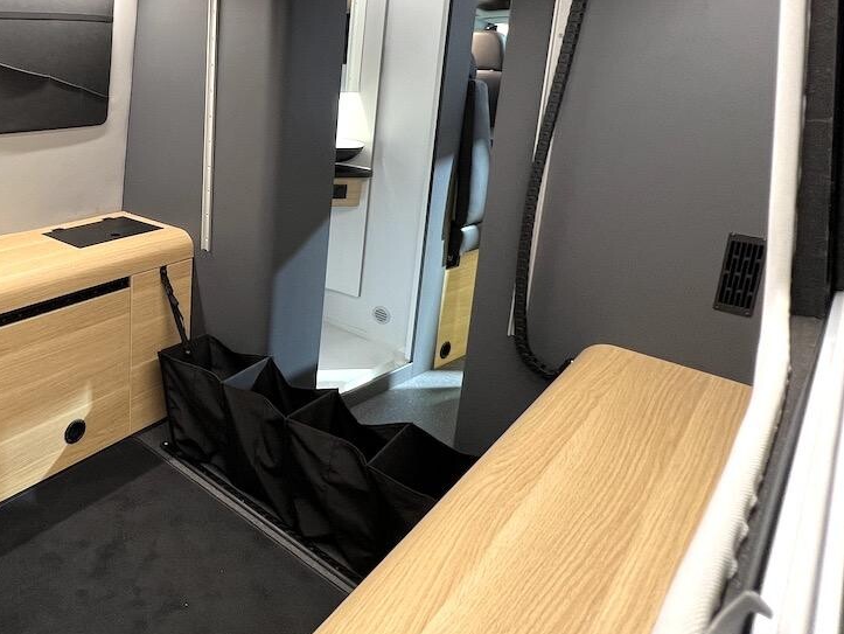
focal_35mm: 23
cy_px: 184
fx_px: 561
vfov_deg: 56.9
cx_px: 142
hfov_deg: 65.6
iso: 160
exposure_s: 1/50
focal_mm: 1.57
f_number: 1.8
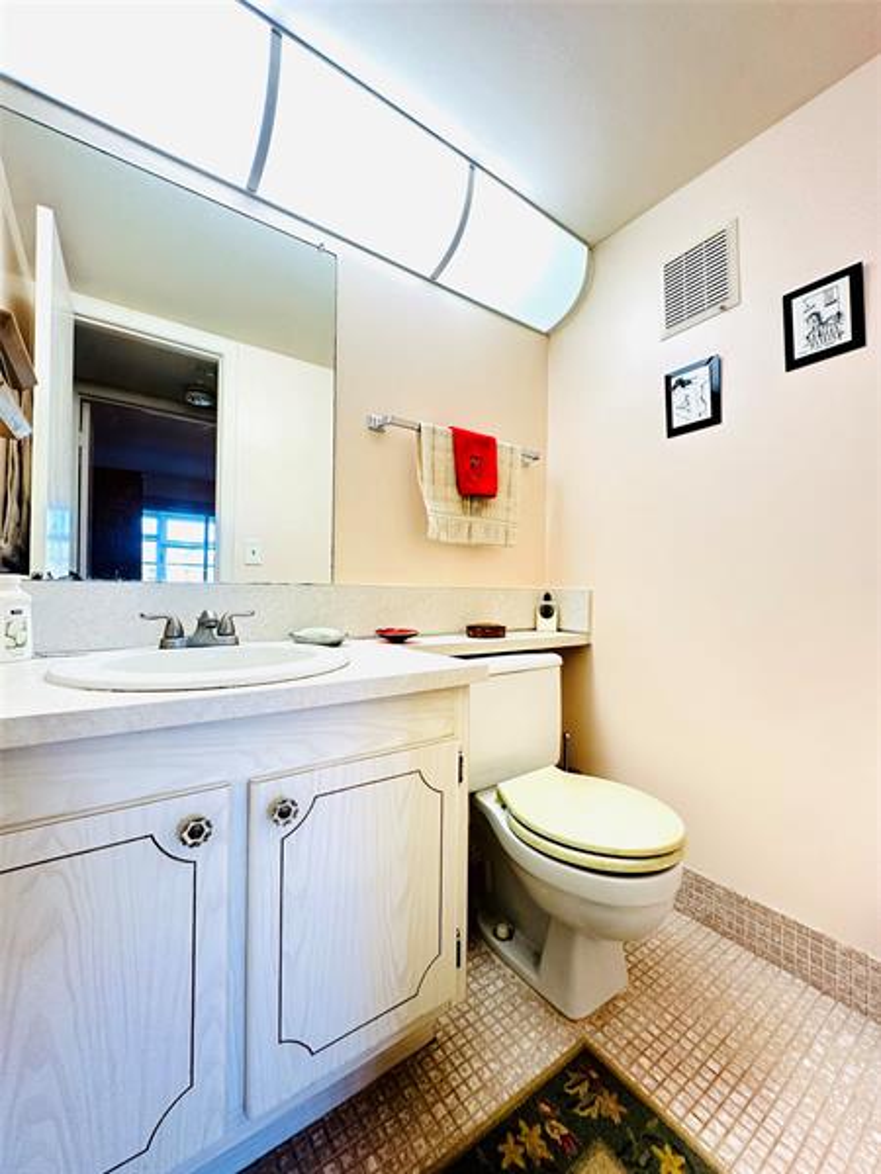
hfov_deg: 85.7
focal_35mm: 14
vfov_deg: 102.1
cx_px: 440
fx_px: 475
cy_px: 587
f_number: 2.2
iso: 200
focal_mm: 2.22
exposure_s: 1/60
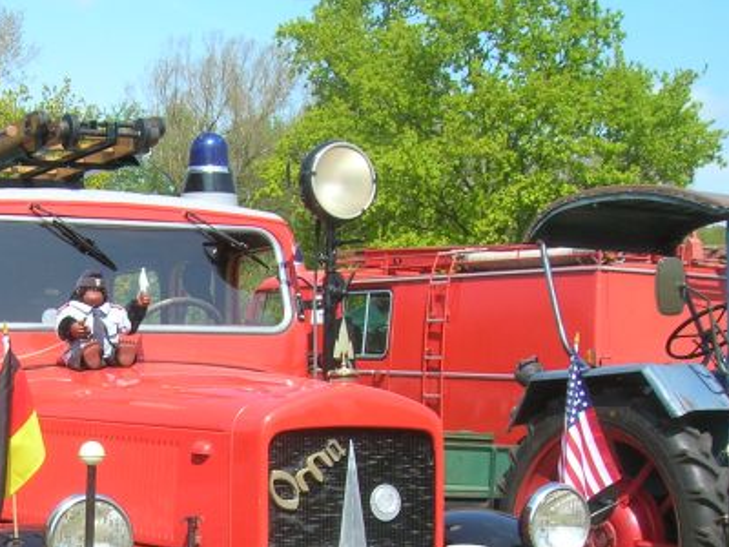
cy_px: 545
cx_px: 71
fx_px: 1432
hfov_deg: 27.5
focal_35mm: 68
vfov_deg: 20.9
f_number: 4.9
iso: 50
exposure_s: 1/201
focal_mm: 5.7
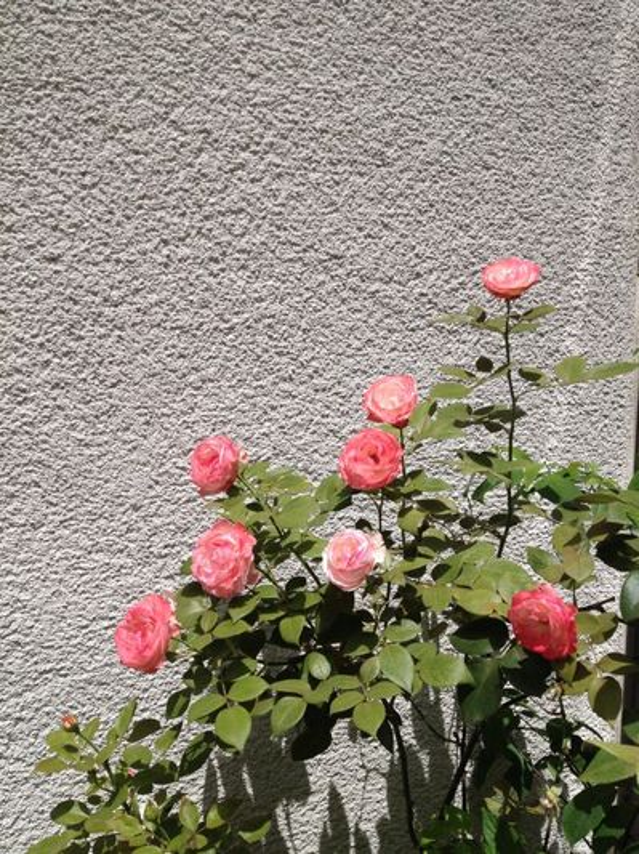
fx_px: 862
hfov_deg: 40.7
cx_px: 320
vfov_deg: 52.7
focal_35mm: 35
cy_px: 427
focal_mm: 4.28
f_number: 2.4
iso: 50
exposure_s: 1/2762
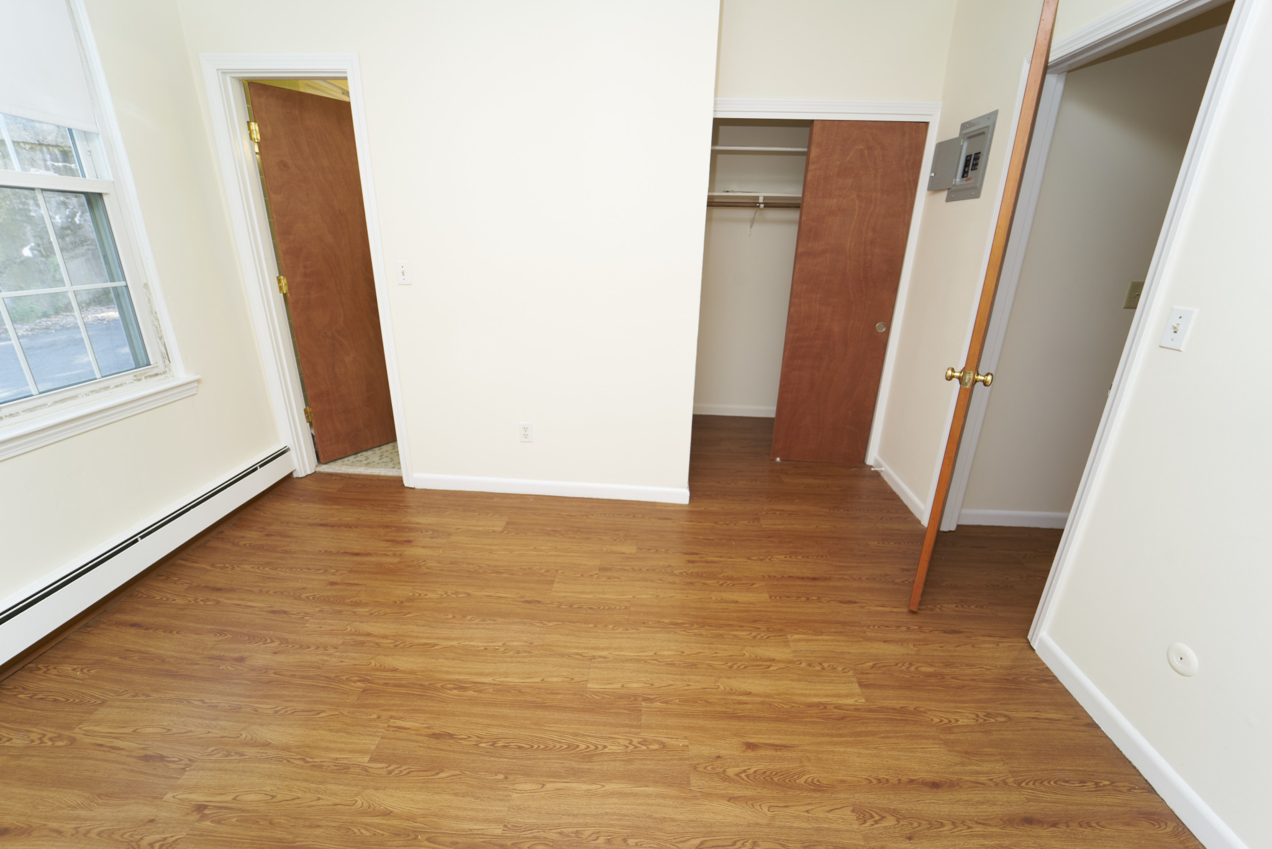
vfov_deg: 81.2
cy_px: 424
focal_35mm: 14
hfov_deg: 104.2
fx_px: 495
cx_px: 636
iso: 400
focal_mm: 14
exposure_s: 1/13
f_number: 7.1
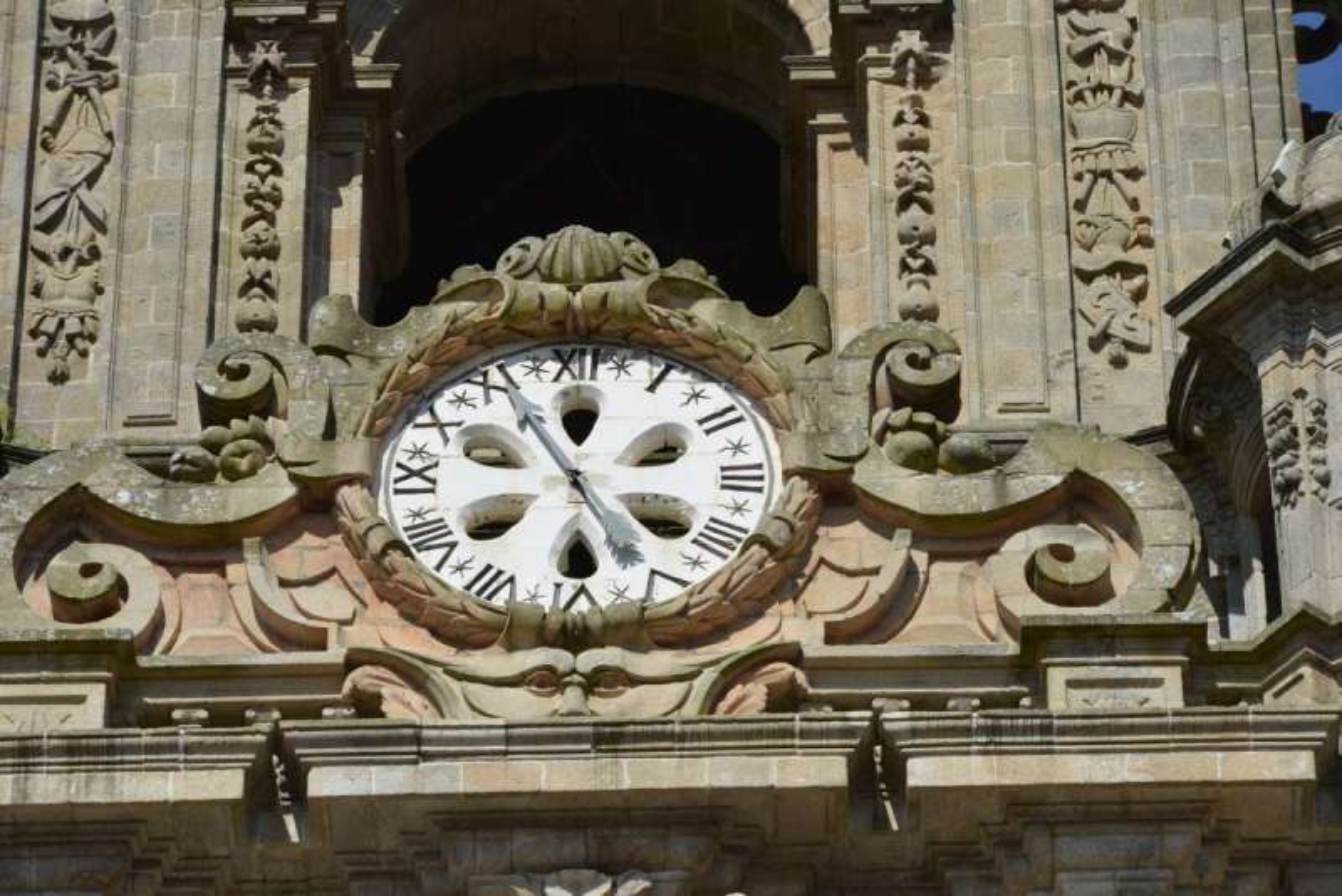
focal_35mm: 200
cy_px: 448
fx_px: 7458
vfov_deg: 6.9
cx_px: 671
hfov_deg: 10.3
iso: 160
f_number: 14
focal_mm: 200
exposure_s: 1/200
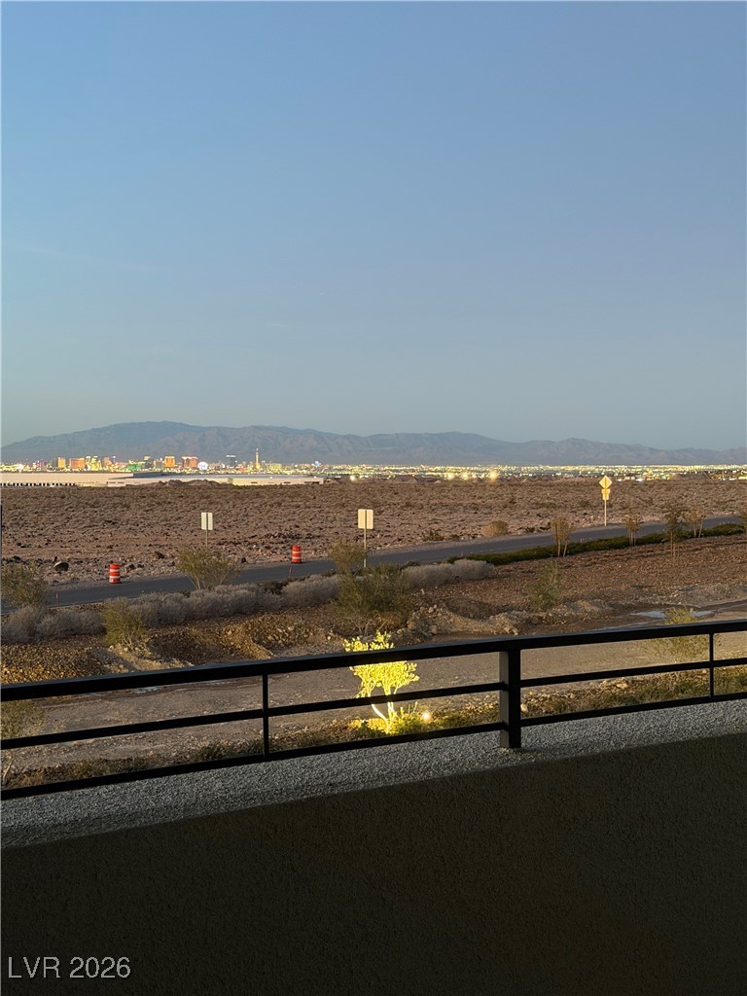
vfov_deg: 39.7
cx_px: 374
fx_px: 1381
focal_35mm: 48
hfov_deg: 30.3
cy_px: 498
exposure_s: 1/24
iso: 640
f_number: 1.78
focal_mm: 6.76
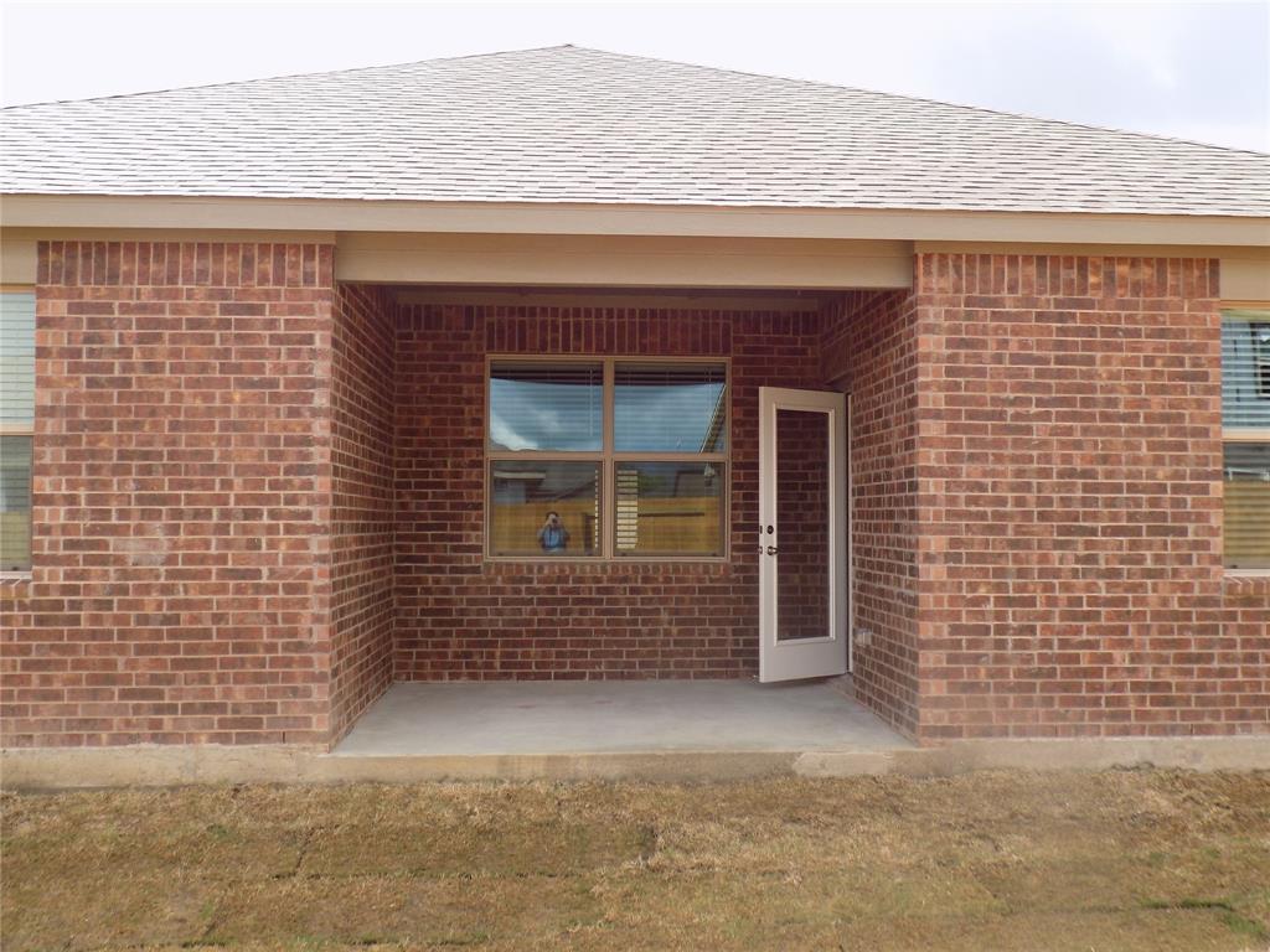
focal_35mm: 34
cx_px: 635
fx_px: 1247
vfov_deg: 41.8
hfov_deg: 54.0
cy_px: 476
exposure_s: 1/320
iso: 80
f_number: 3.4
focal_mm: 6.1
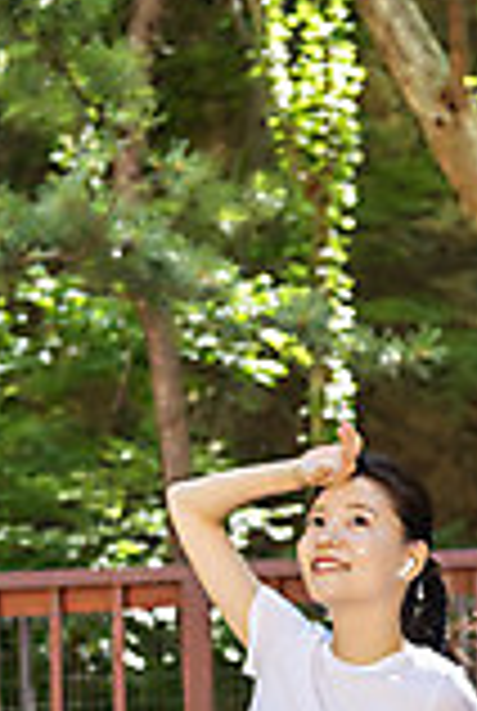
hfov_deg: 13.6
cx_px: 250
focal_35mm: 101
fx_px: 1998
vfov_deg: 19.8
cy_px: 652
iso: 400
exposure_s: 1/125
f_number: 2.8
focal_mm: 40
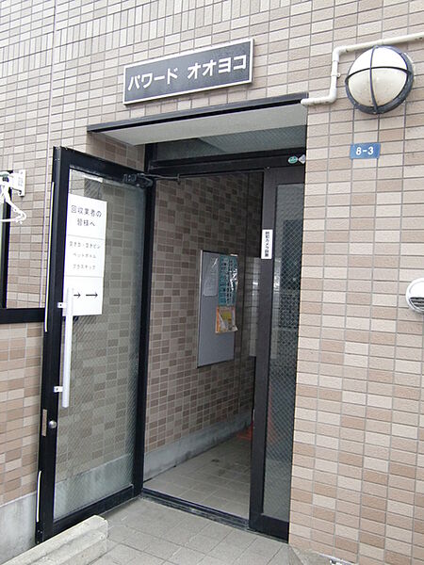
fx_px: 539
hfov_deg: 42.9
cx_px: 212
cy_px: 282
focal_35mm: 33
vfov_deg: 55.4
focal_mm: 5.8
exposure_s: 1/60
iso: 320
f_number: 2.7
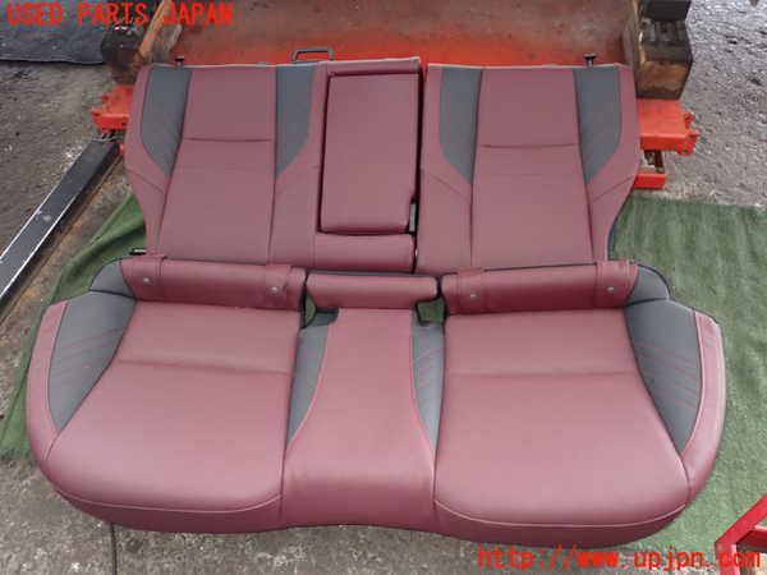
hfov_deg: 60.0
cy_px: 288
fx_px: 665
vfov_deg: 46.8
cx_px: 384
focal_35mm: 30
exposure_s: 1/30
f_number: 2.3
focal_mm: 5.4
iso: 250
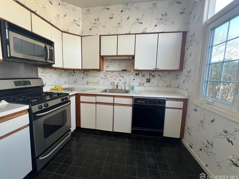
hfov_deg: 102.0
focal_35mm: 14
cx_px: 113
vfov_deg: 85.7
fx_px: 97
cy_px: 89
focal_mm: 1.57
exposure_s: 1/99
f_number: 1.8
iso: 160
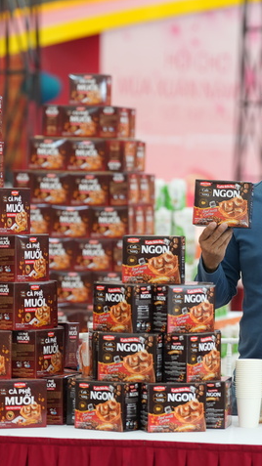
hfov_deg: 6.7
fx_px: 2250
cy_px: 233
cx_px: 206
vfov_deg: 11.8
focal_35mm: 182
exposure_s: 1/320
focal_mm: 115
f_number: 2.8
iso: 1000
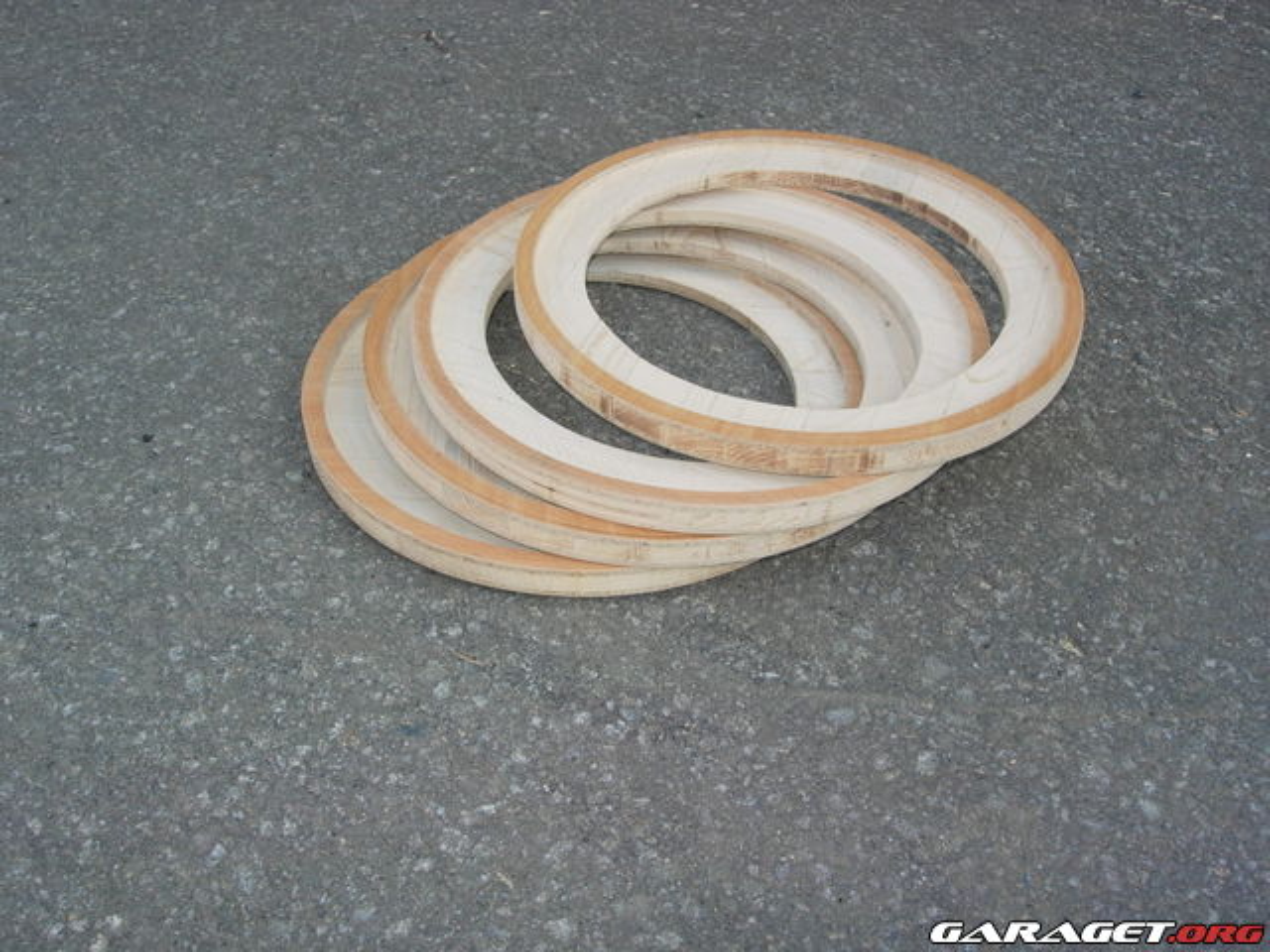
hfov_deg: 49.0
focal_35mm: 38
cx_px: 635
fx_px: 1394
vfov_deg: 37.7
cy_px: 476
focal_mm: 7.8
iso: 79
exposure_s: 1/197
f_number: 4.8
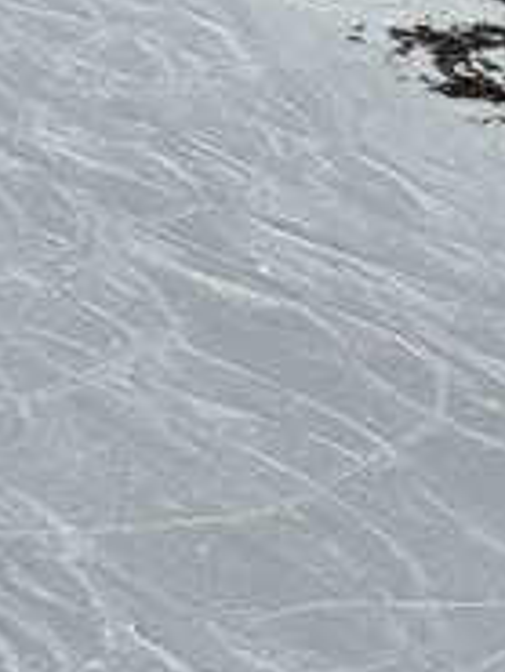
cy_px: 389
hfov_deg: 5.4
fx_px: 5149
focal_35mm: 265
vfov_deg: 7.5
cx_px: -679
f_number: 1.78
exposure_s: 1/20000
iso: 80
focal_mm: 6.86
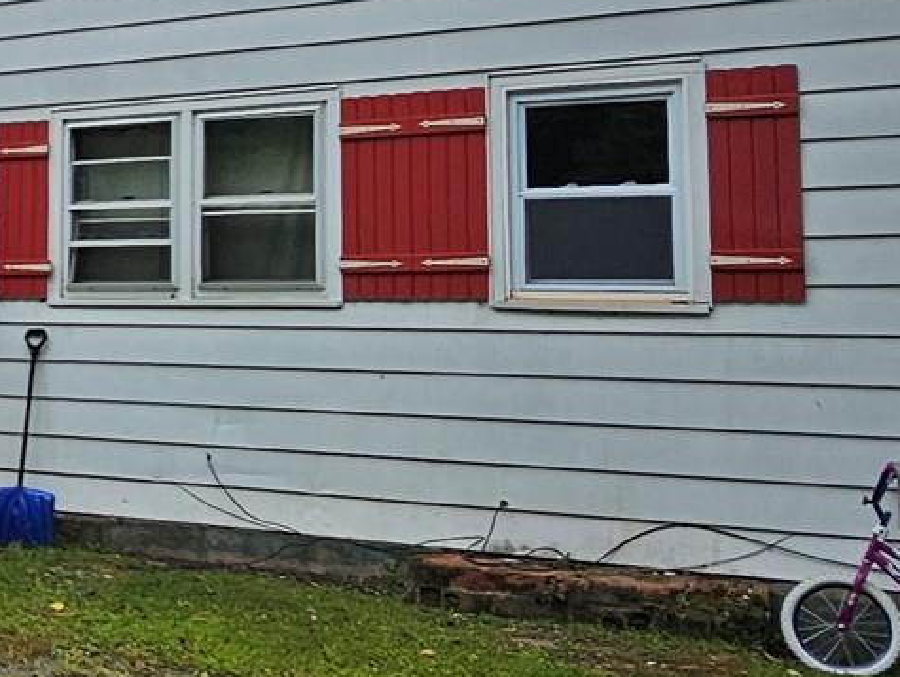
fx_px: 1457
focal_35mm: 56
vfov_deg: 25.9
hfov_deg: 29.0
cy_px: 184
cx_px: -220
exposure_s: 1/679
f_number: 2.2
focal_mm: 2.2
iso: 50
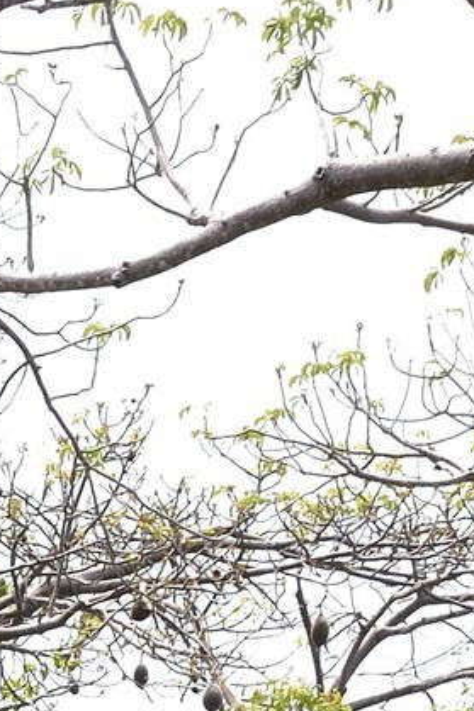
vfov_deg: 7.4
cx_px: -868
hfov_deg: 5.1
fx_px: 5099
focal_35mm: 258
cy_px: 1853
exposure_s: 1/250
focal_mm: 45
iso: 200
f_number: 11
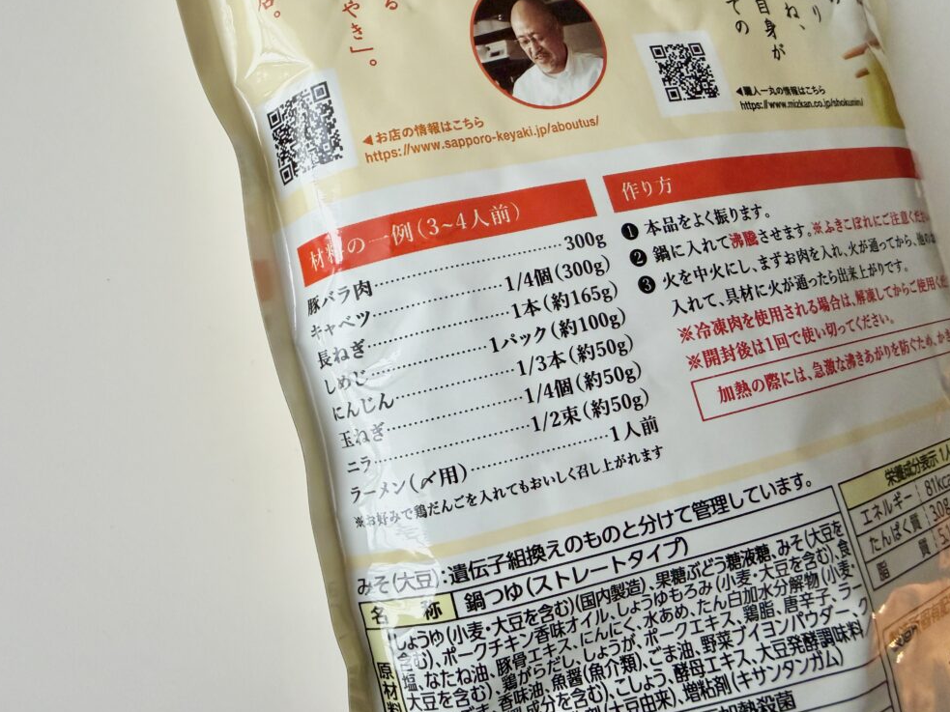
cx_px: 481
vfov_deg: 54.9
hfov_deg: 69.4
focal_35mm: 25
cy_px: 361
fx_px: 686
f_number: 2.2
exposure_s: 1/100
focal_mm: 2.22
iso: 250
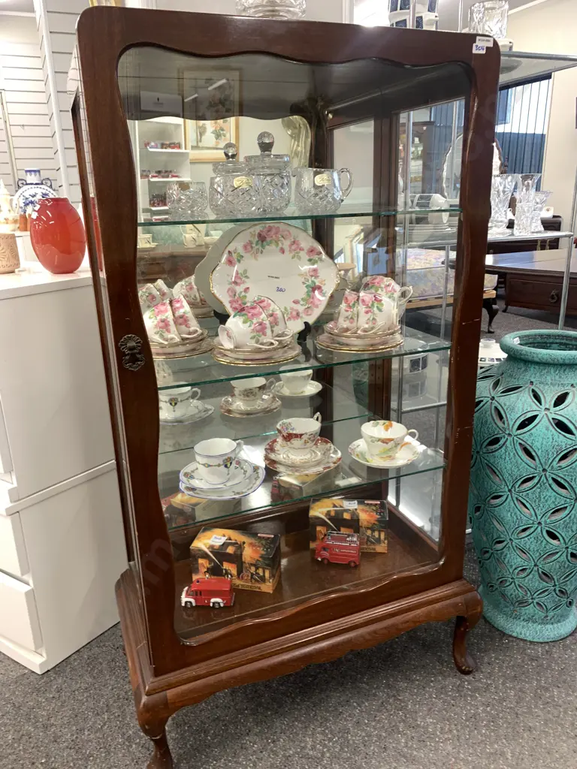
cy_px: 384
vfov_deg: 67.3
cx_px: 288
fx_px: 578
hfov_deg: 53.1
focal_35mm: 26
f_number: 1.8
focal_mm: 4.25
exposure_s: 1/50
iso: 80
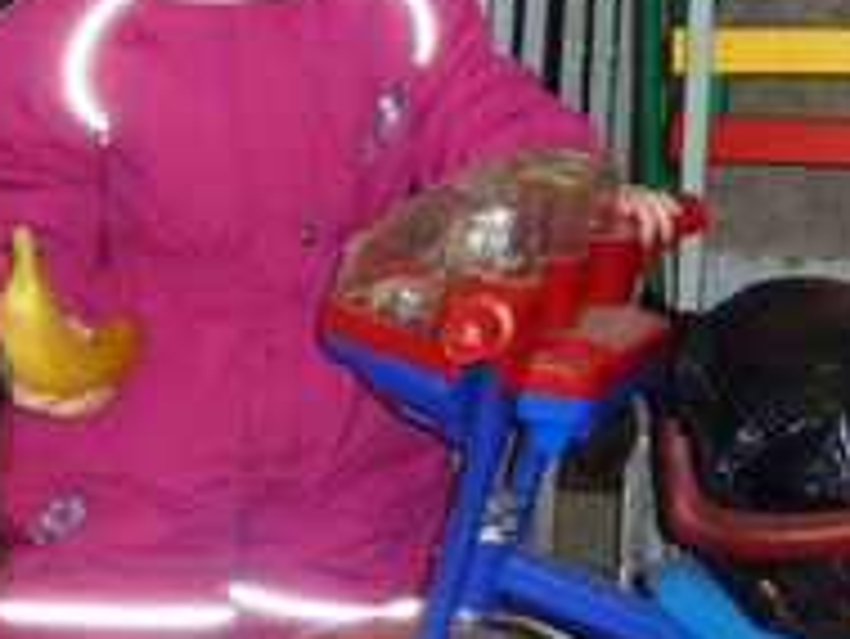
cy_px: 297
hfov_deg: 15.0
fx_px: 3219
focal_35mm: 131
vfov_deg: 11.3
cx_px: 594
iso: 400
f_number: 3.9
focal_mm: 9.1
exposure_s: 1/30
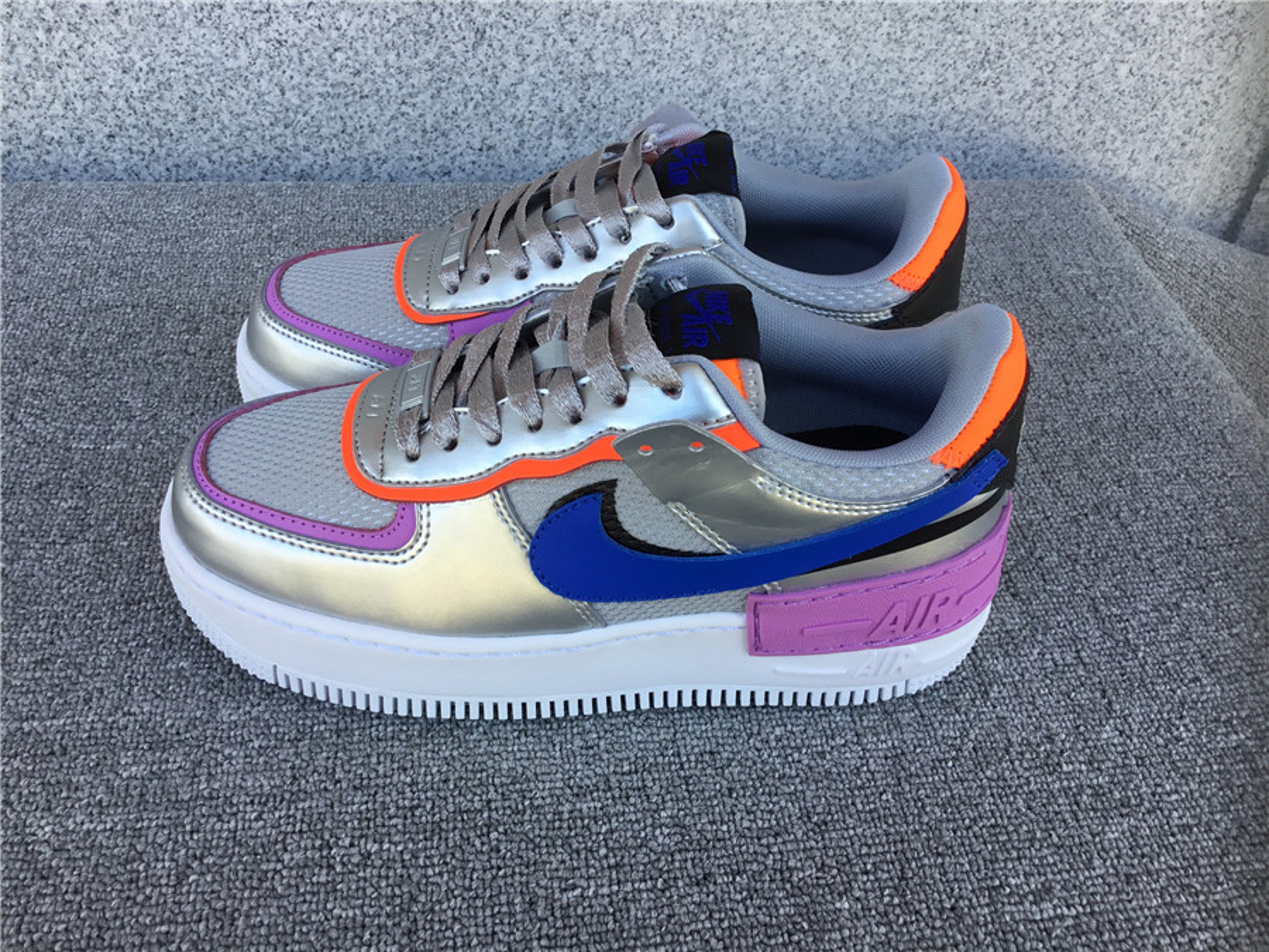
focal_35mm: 31
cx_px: 634
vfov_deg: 45.4
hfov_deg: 58.4
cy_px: 476
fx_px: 1136
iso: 25
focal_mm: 3.3
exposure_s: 1/123
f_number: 2.4
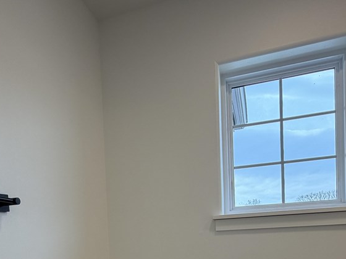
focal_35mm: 32
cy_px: 256
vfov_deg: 39.2
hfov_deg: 56.6
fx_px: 320
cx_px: 150
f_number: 2.2
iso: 64
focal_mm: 2.22
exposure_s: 1/120
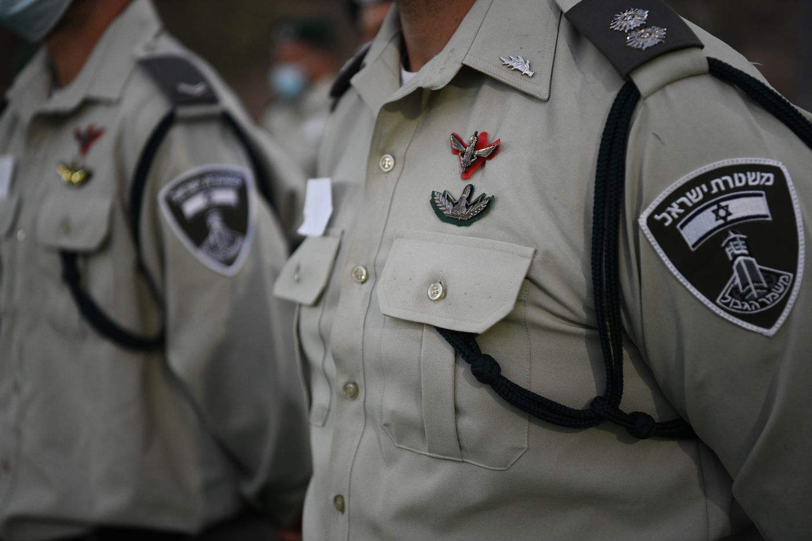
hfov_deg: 28.8
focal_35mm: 70
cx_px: 406
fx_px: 1579
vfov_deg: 19.5
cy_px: 270
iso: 2500
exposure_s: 1/160
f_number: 2.8
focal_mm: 70
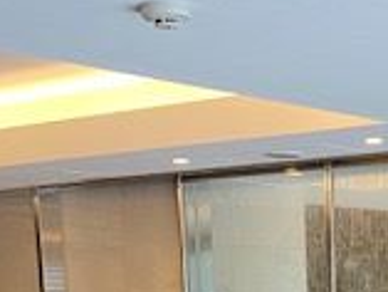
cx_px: 351
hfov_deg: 18.2
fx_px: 1189
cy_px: 584
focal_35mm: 106
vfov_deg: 12.3
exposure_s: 1/50
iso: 100
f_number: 1.8
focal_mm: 4.25
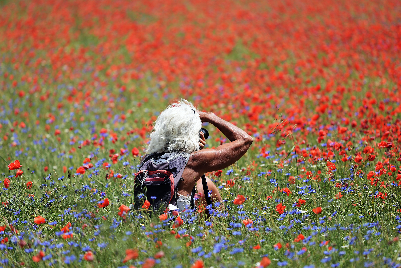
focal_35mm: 200
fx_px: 2228
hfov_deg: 10.3
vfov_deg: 6.9
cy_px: 134
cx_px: 200
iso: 100
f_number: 4.5
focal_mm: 200
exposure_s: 1/800
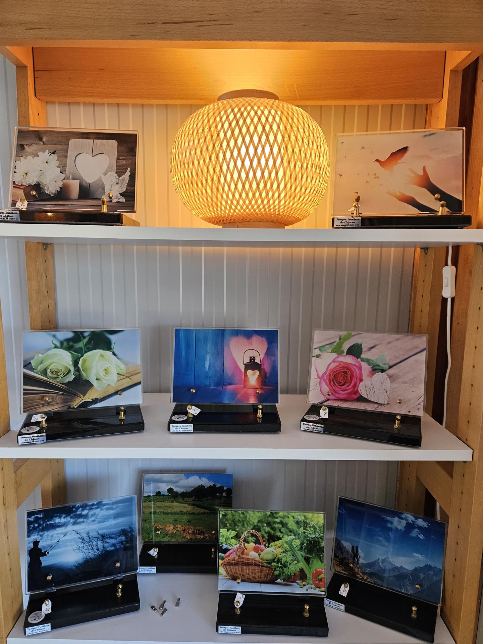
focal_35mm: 23
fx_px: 428
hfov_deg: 58.9
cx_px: 242
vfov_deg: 73.9
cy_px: 322
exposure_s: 1/190
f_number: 1.8
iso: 160
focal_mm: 5.4
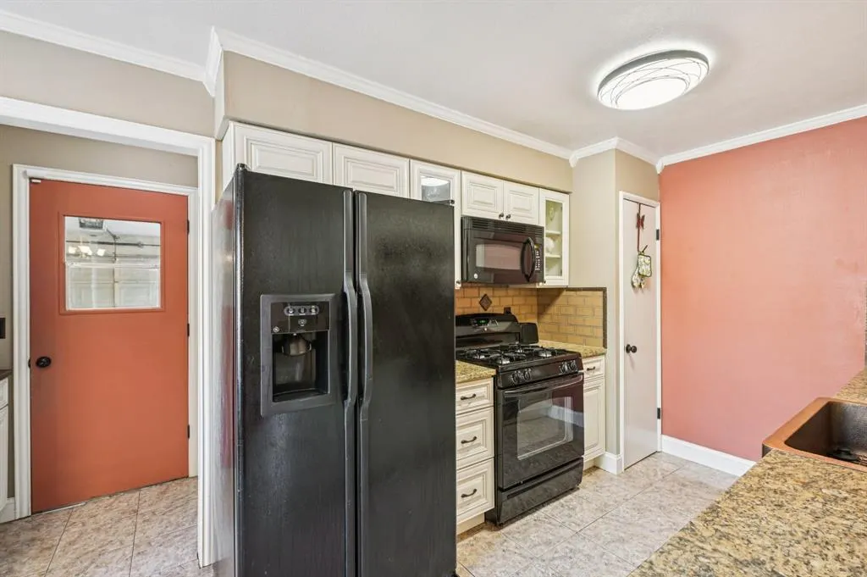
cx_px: 434
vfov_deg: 73.7
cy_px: 288
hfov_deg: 96.8
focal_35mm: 16
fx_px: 385
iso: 400
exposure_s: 1/4
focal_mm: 16
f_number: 8
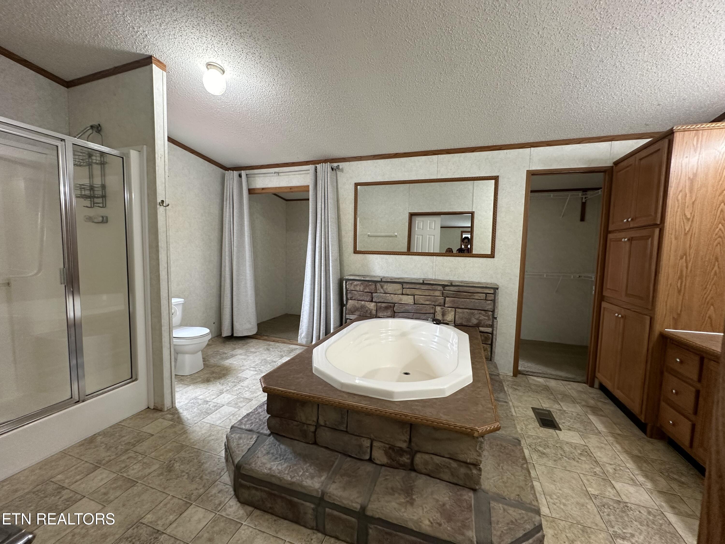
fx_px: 293
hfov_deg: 102.1
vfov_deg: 85.7
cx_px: 362
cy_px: 272
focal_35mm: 14
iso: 200
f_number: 2.2
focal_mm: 2.22
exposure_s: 1/60
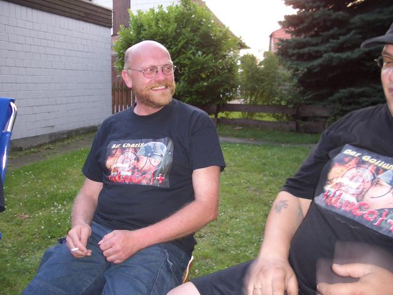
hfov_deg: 52.6
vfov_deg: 40.7
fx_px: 397
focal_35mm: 35
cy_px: 148
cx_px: 196
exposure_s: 1/40
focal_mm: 5.8
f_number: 2.6
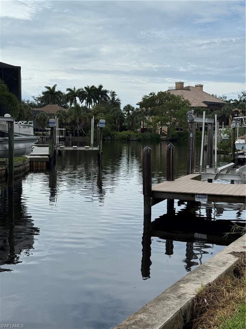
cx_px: 123
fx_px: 455
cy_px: 164
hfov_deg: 30.3
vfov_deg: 39.7
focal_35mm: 48
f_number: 1.78
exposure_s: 1/6410
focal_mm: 6.76
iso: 64
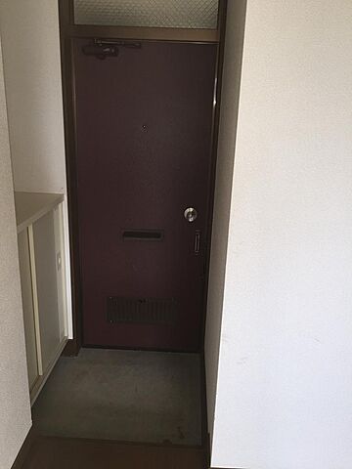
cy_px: 234
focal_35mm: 29
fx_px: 393
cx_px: 176
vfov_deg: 61.7
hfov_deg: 48.2
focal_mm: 4.15
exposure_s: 1/35
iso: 32
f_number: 2.2
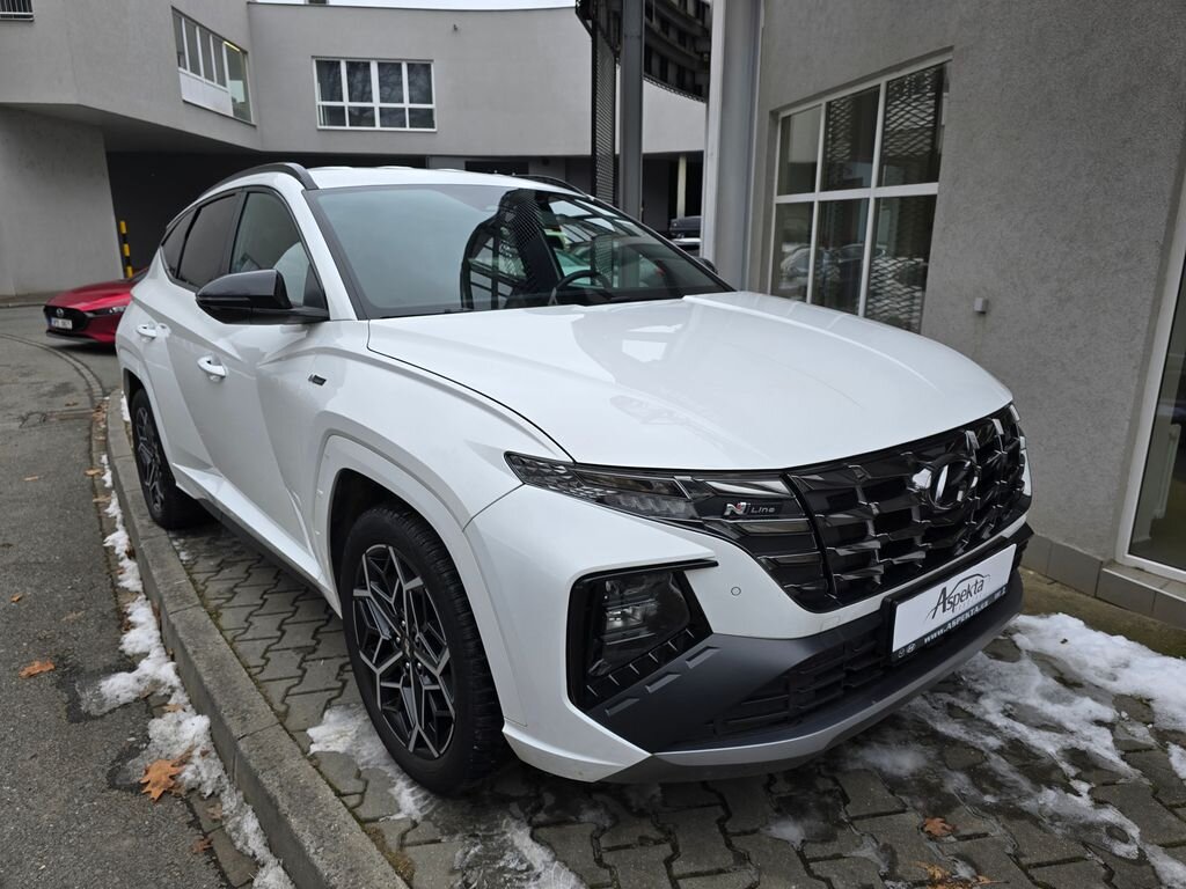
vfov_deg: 58.9
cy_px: 444
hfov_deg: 73.9
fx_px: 788
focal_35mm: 23
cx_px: 593
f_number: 1.7
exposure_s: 1/180
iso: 16
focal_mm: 6.3
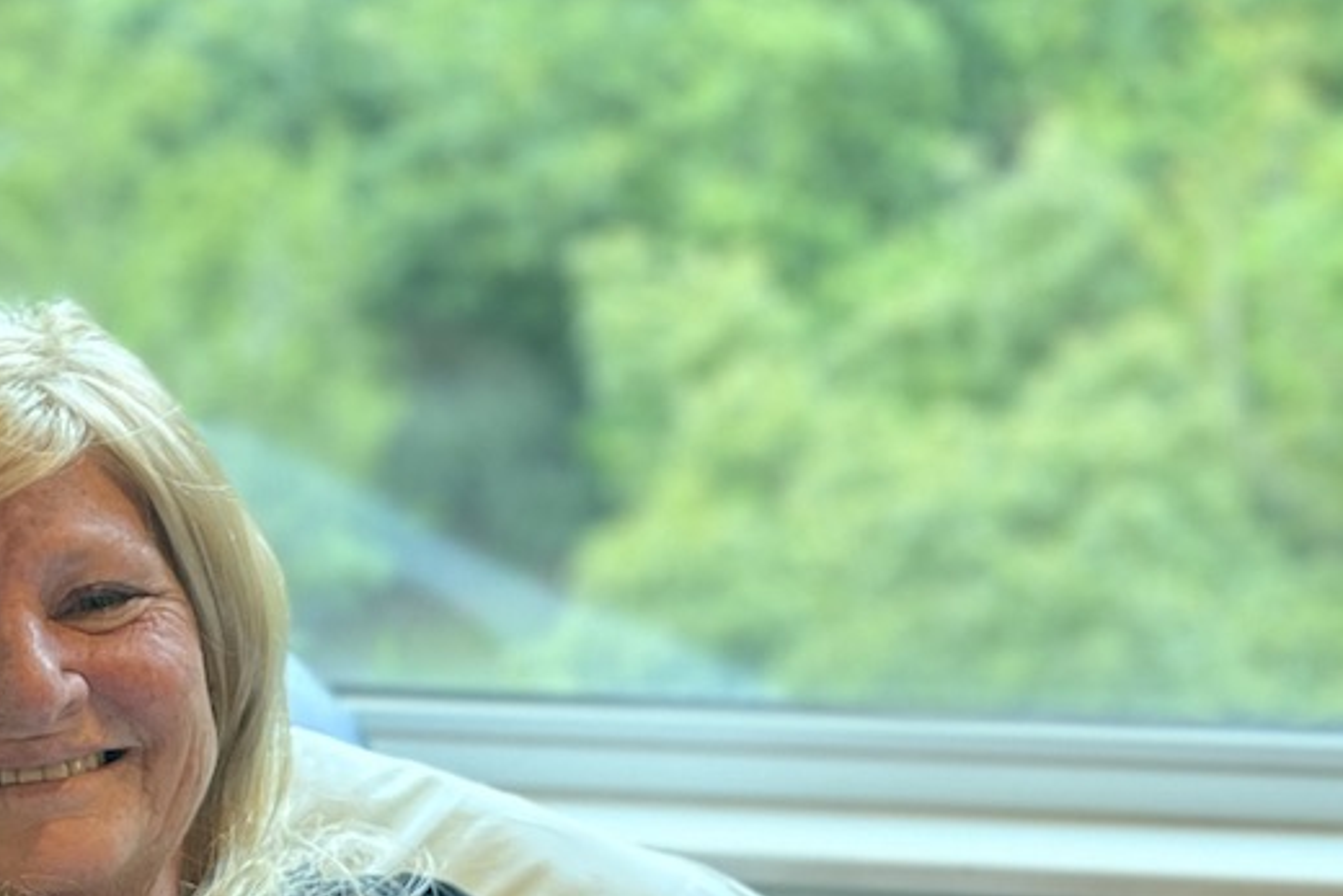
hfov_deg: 25.3
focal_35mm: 78
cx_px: 160
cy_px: 908
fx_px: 2910
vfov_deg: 17.1
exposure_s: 1/109
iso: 125
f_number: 1.6
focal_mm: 5.1
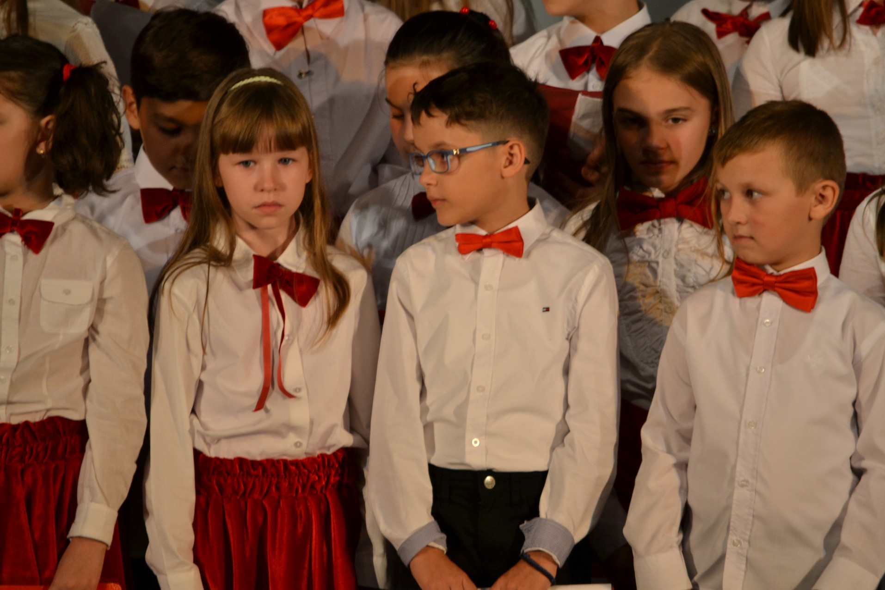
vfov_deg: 3.1
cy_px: 295
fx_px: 11062
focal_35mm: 450
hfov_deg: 4.6
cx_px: 442
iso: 500
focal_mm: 300
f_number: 5.6
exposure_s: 1/80
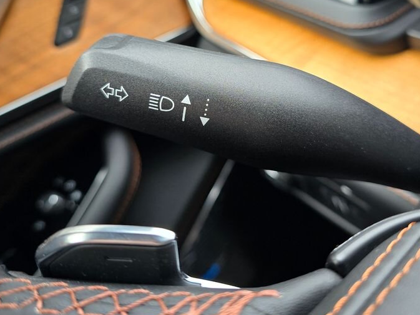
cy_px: 92
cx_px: 223
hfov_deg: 52.6
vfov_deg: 39.9
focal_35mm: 35
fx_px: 425
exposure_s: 1/67
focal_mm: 6.3
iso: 80
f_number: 1.7
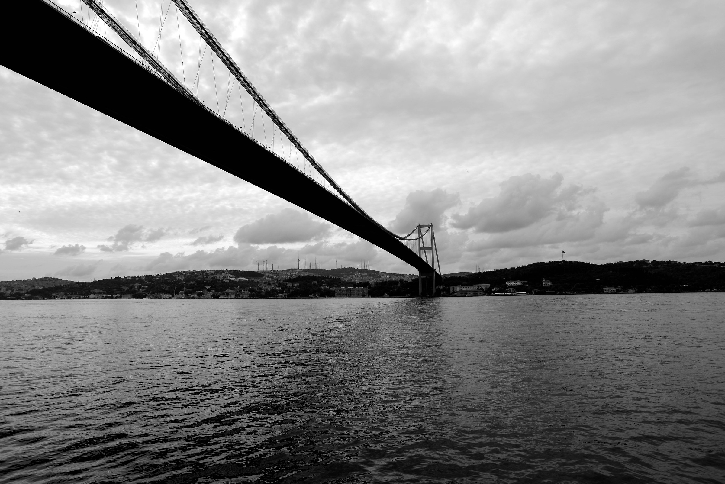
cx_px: 362
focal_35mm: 20
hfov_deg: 84.0
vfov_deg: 62.0
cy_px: 242
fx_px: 403
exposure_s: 1/1000
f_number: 10
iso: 400
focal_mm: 20
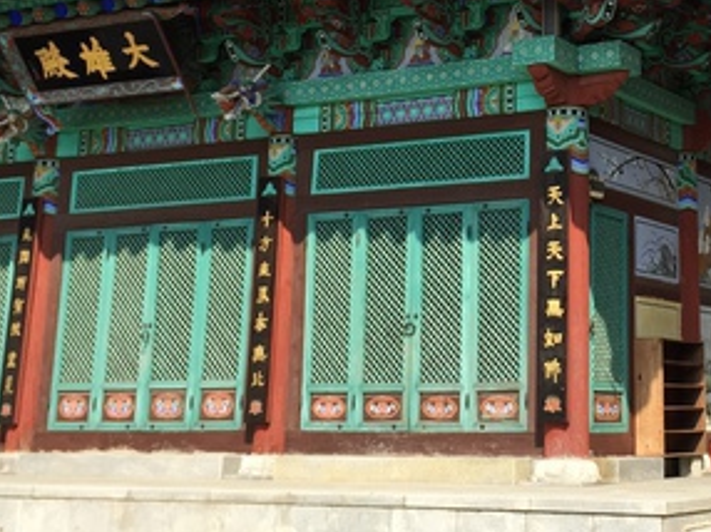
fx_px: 1457
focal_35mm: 71
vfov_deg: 20.3
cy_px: 51
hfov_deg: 26.8
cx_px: 584
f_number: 2.2
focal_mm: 4.15
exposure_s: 1/1199
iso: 32
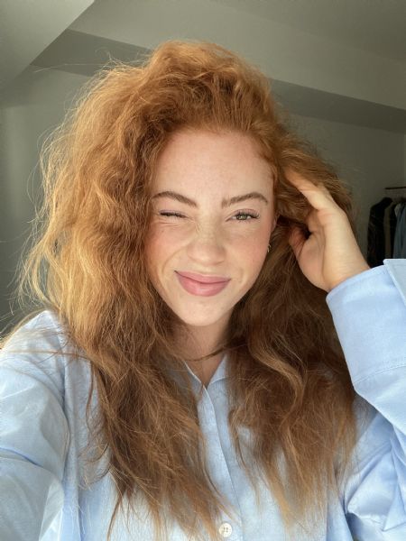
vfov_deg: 60.0
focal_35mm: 30
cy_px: 270
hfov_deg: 46.8
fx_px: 469
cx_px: 203
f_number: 2.2
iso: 100
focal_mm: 2.71
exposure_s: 1/74
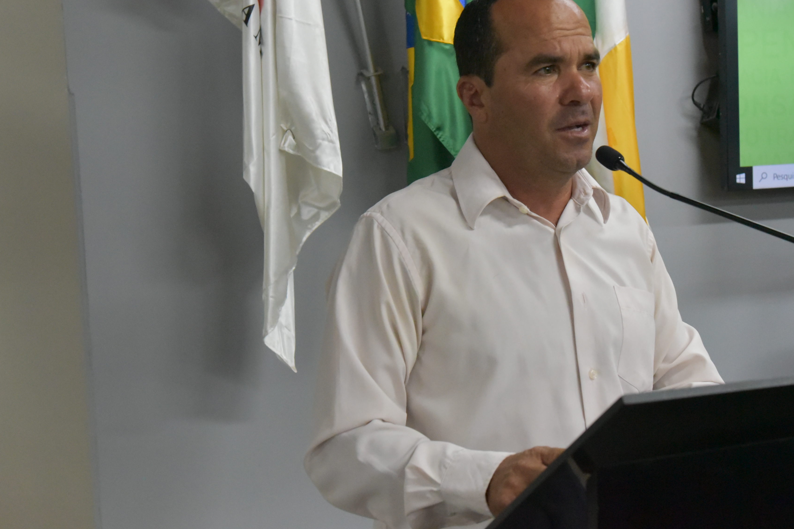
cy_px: 212
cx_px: 479
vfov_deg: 25.5
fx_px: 1169
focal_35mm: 53
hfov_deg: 37.4
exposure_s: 1/200
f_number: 7.1
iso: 10000
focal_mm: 40
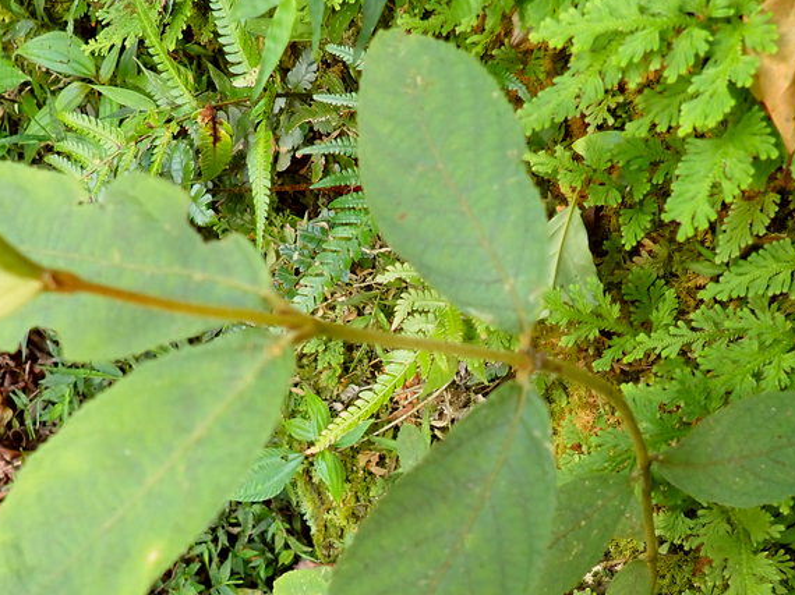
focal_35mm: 43
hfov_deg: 43.9
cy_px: 449
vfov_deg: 32.9
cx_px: 416
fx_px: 987
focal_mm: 4.5
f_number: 2
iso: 200
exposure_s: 1/60
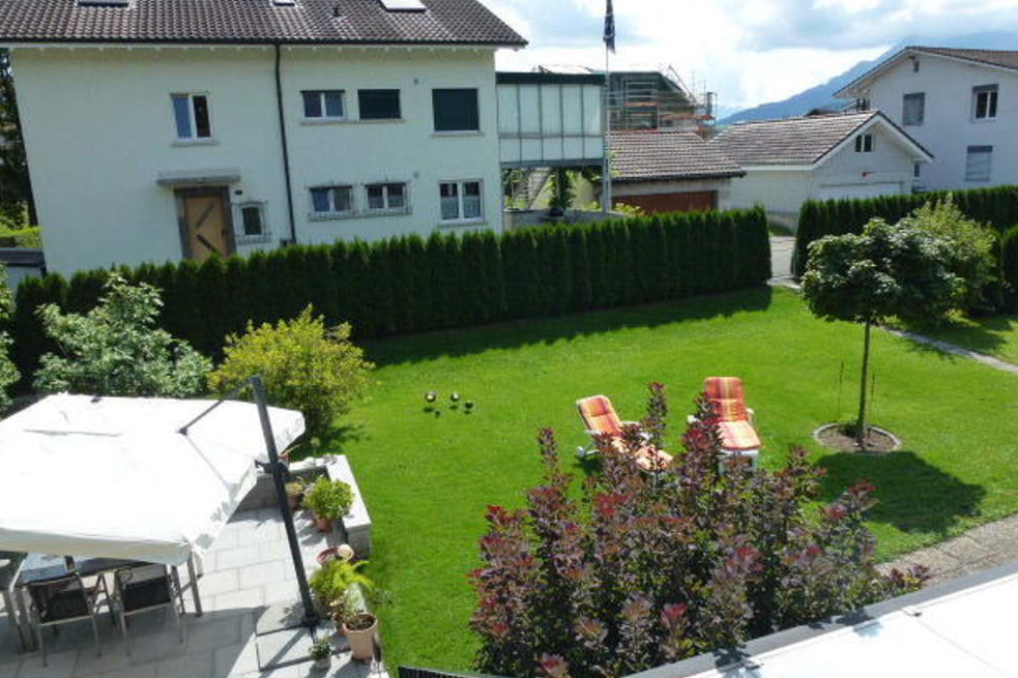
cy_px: 354
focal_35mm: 26
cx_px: 508
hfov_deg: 69.4
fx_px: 735
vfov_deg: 49.5
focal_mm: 4.3
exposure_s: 1/640
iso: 160
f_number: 4
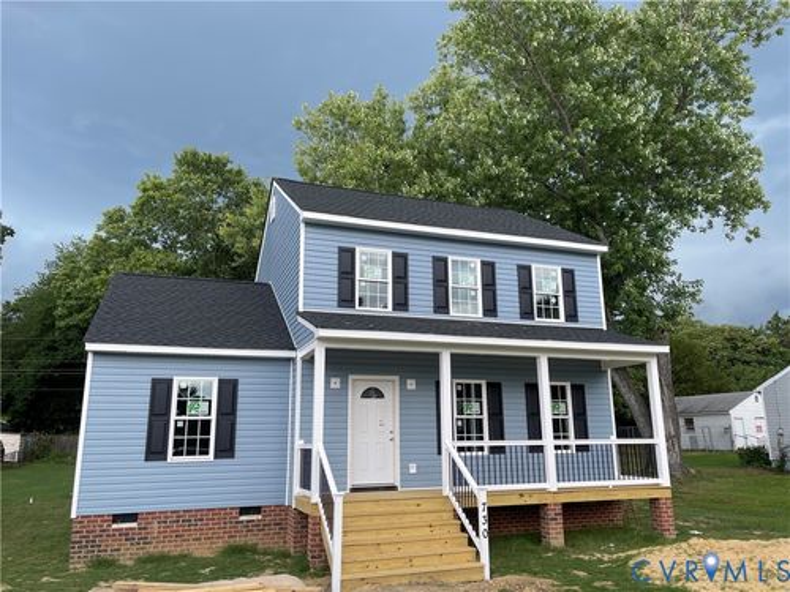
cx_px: 395
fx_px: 571
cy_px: 296
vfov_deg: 54.9
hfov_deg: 69.4
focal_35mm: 25
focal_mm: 5.1
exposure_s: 1/478
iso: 32
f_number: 1.6
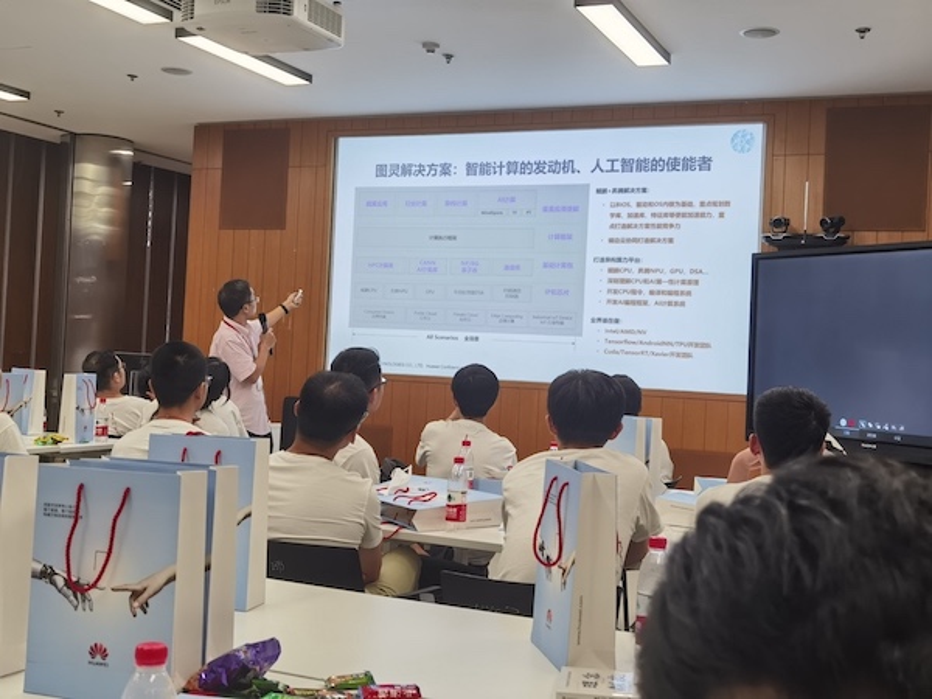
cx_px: 466
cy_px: 350
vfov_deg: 34.3
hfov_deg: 44.8
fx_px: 1131
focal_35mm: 42
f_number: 1.9
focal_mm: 6.71
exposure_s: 1/89.6
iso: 50
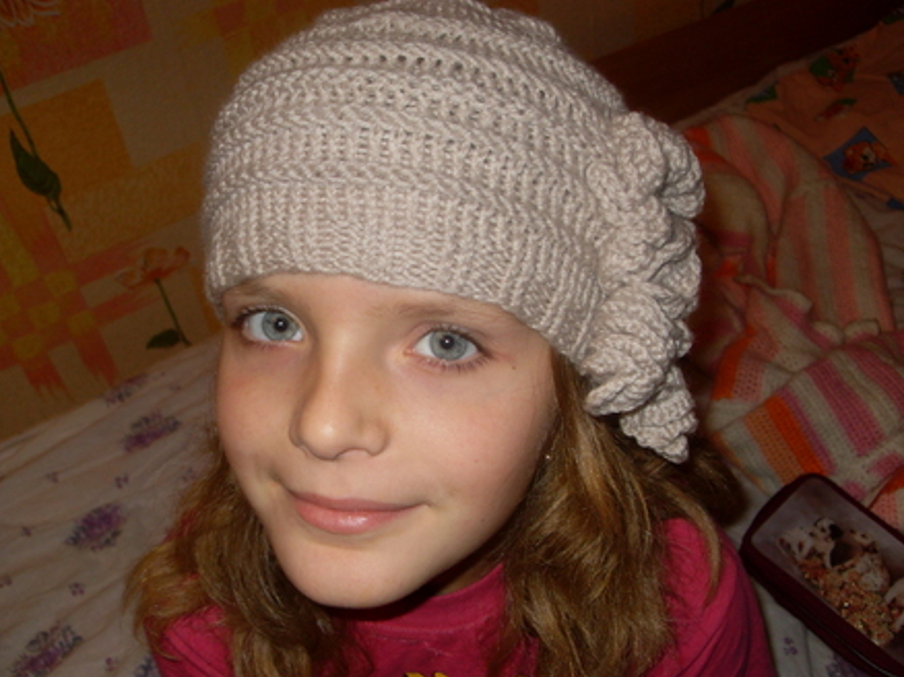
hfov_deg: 51.4
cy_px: 332
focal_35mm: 36
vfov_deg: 39.6
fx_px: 940
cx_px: 448
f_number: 2.8
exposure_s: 1/45
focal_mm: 6.3
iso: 100
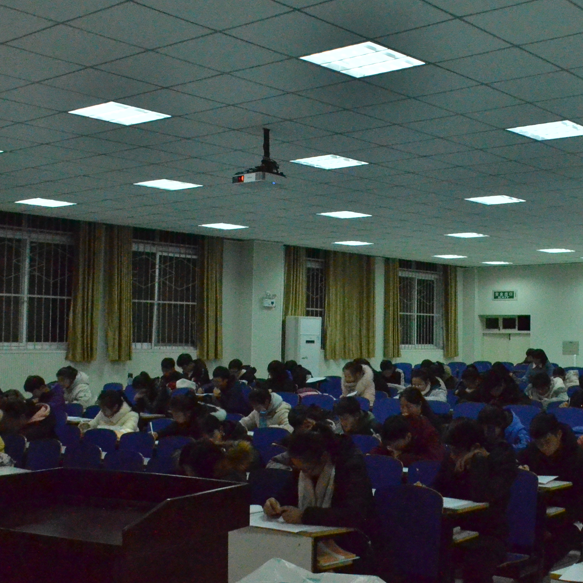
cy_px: 269
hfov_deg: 33.0
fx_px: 972
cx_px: 412
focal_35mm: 51
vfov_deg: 33.4
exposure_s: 1/200
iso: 6400
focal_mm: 20
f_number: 7.1
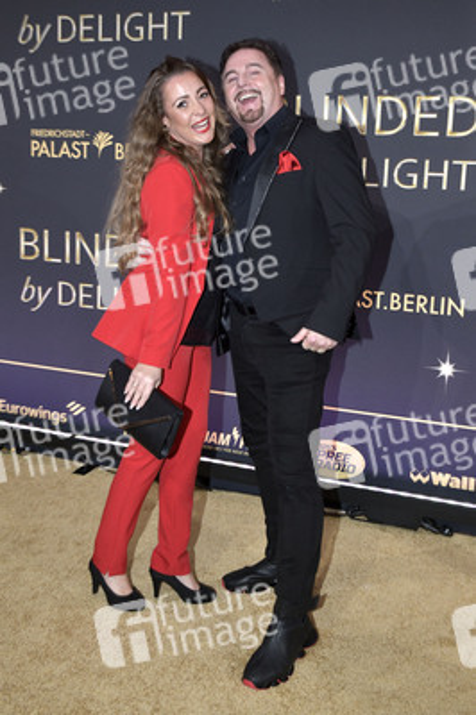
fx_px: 715
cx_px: 238
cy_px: 358
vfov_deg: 53.2
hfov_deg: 36.8
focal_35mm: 36
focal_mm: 36
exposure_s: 1/250
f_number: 6.3
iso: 1250
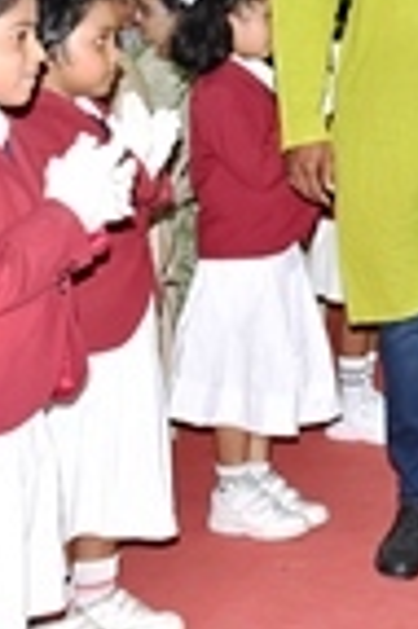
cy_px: 55
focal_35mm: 113
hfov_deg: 11.6
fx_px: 1973
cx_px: 603
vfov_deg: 17.8
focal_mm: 24
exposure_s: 1/160
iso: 800
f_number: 6.3
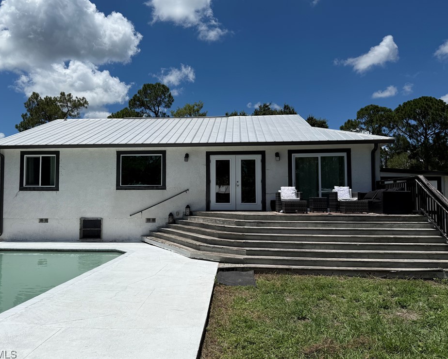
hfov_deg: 65.9
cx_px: 205
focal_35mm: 26
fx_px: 345
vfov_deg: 54.9
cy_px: 178
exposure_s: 1/14286
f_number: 1.78
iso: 80
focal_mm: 6.76
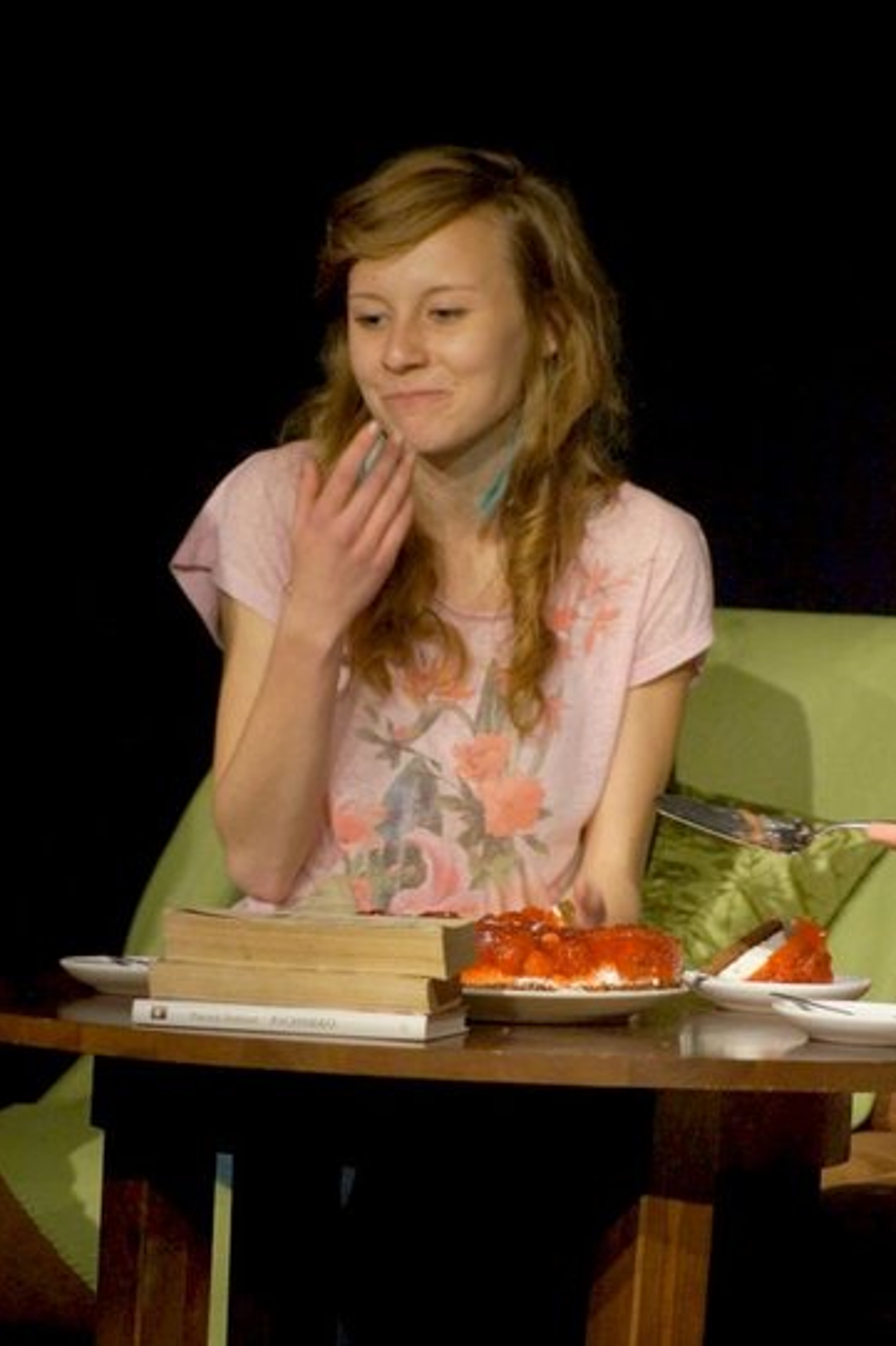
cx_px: 452
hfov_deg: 5.0
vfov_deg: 7.5
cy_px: 666
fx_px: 10235
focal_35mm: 274
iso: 1600
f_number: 5.6
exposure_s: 1/100
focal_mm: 180
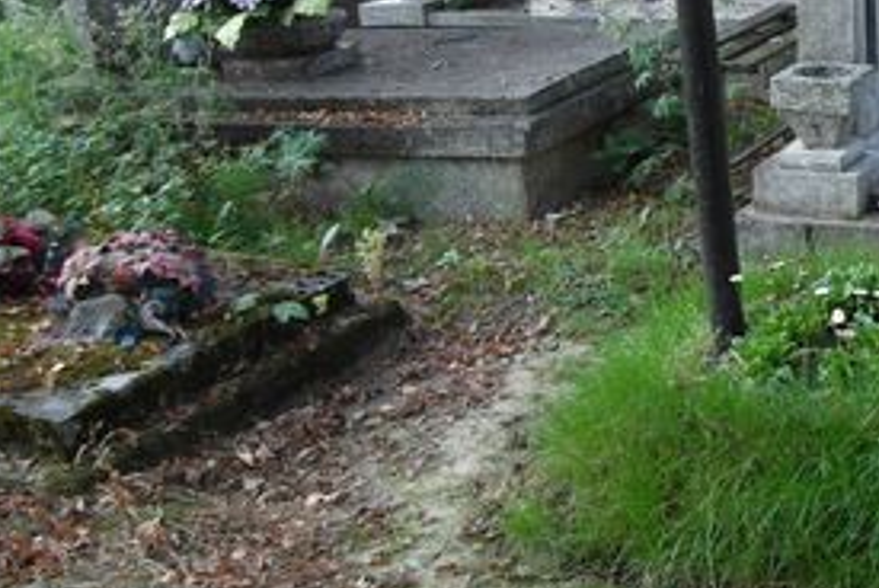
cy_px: 99
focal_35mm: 58
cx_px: 933
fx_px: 1418
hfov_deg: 31.2
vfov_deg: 23.0
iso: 100
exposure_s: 1/60
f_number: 3.4
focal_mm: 5.2
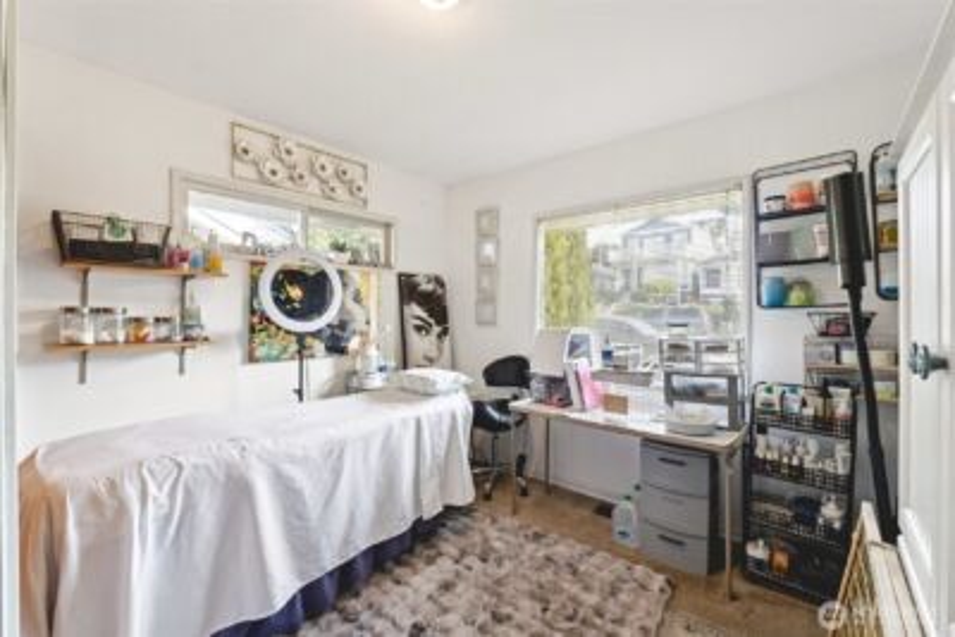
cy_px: 318
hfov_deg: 100.4
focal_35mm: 15
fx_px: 398
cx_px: 478
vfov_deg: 77.4
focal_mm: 10
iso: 1600
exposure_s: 1/30
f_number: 9
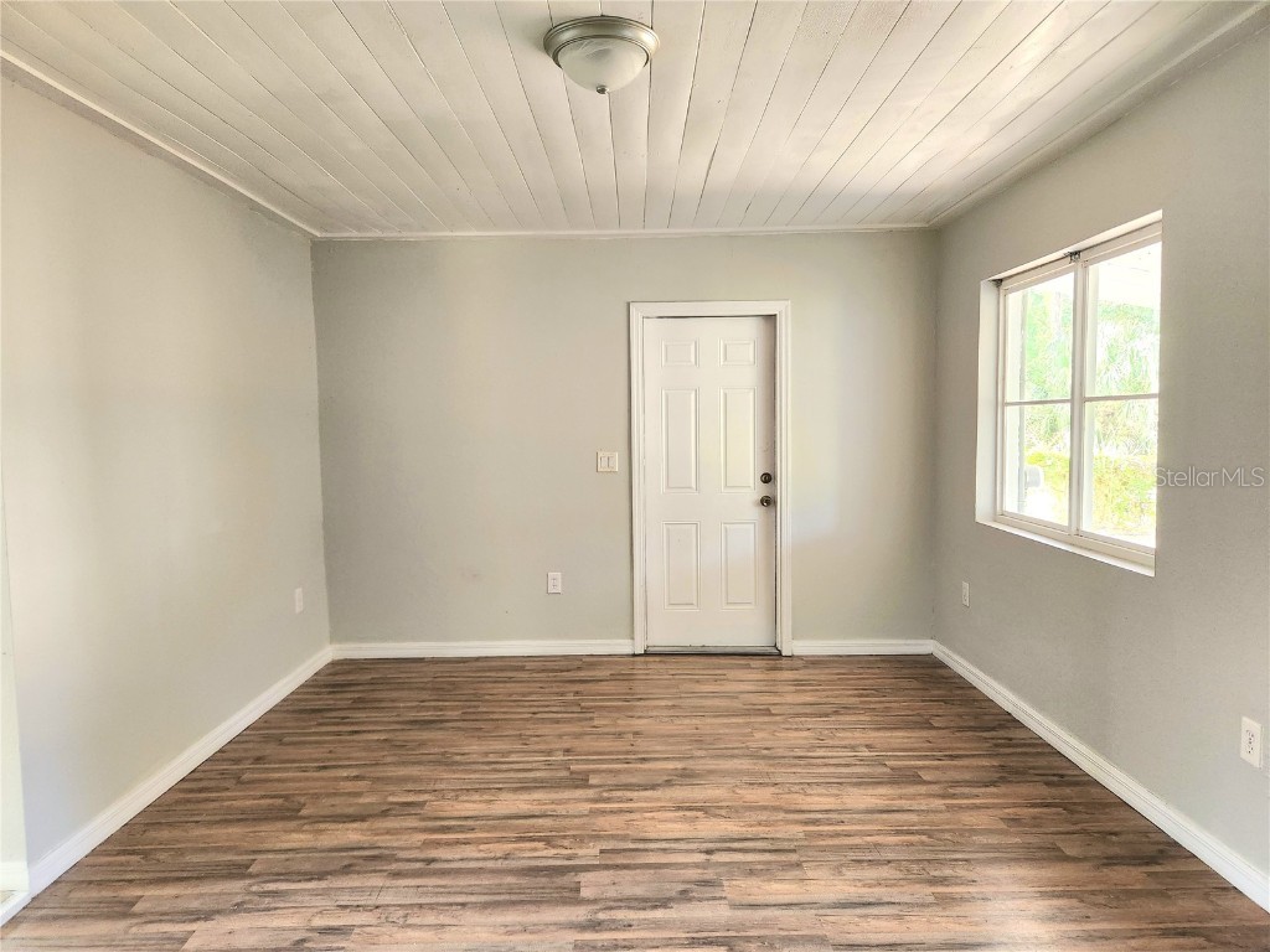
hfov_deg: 73.9
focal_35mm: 23
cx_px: 635
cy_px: 476
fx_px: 844
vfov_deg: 58.9
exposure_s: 1/120
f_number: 1.8
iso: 400
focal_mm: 5.4
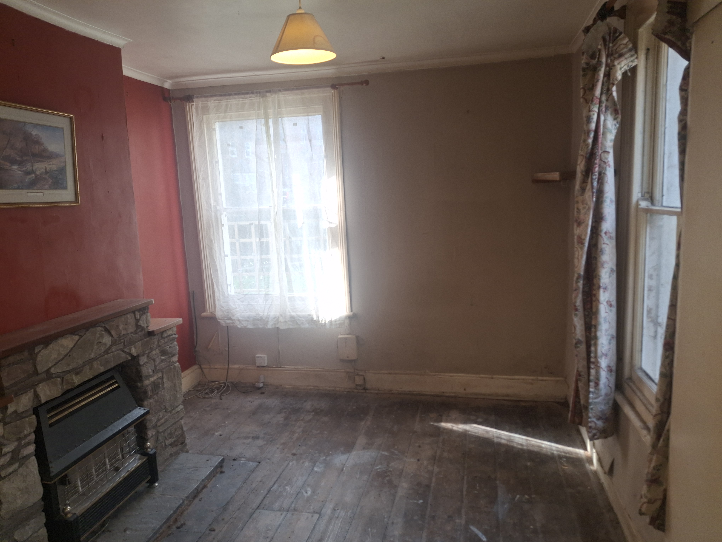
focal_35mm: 25
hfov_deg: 69.4
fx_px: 521
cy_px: 271
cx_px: 361
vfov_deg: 54.9
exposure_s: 1/100
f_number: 1.8
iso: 32
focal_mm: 4.69
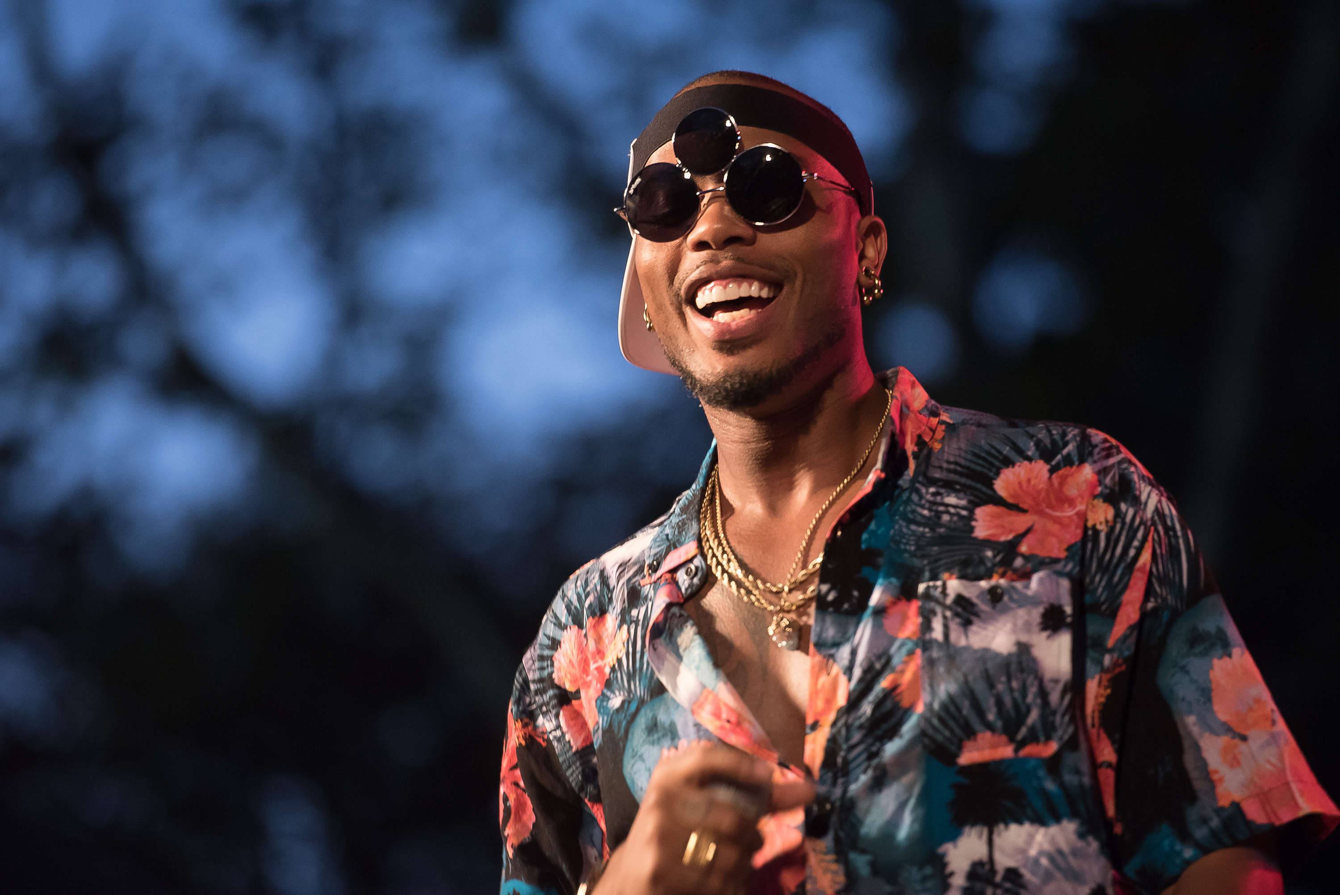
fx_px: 7447
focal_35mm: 200
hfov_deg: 10.3
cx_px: 670
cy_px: 448
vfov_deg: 6.9
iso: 2000
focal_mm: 200
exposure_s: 1/250
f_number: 3.2
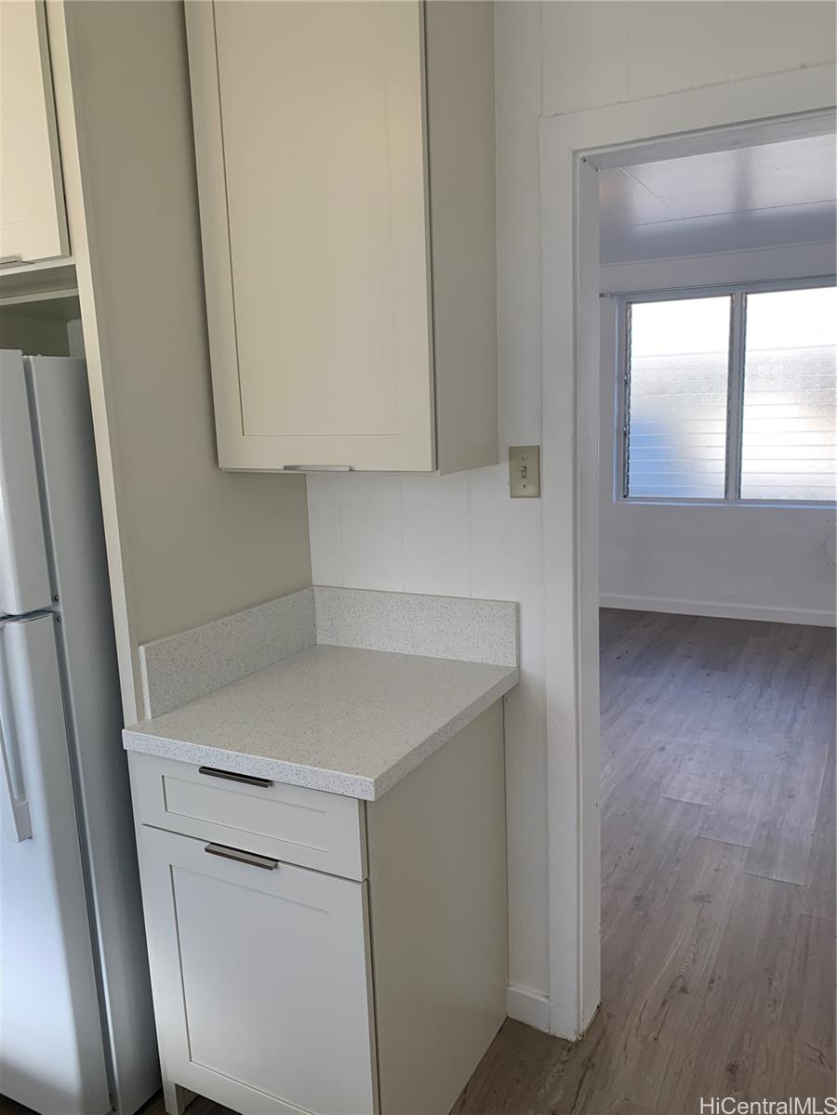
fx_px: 838
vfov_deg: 67.3
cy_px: 558
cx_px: 418
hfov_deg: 53.1
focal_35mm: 26
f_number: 1.8
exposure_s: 1/120
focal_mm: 4.25
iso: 32
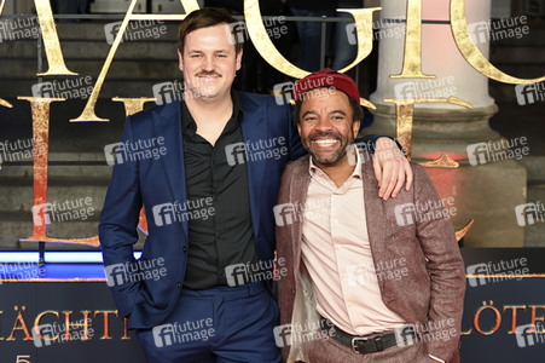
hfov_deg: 27.0
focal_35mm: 75
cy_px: 182
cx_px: 272
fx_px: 1135
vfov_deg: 18.2
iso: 800
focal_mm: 75
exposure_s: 1/125
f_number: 5.6
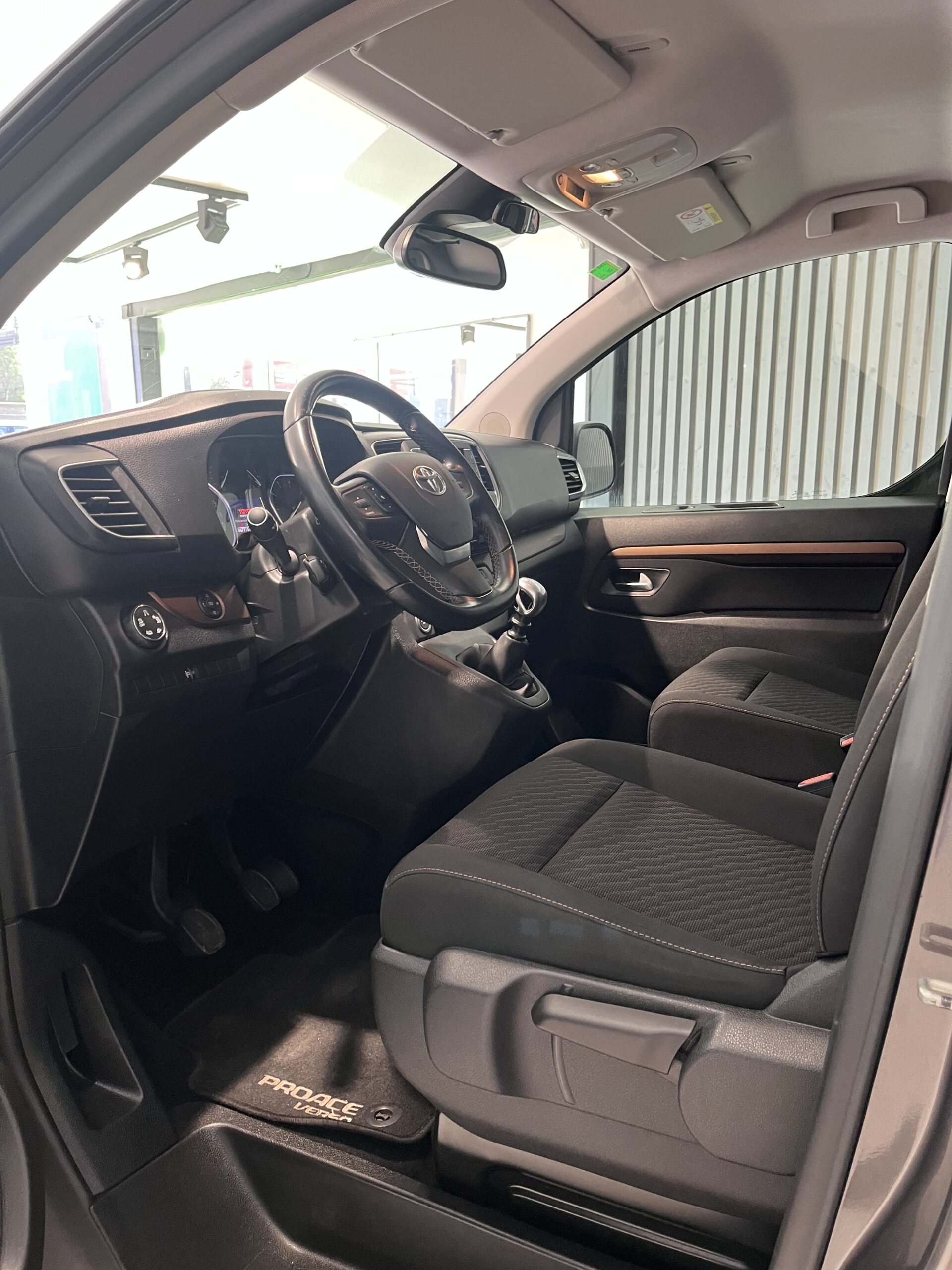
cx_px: 476
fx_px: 953
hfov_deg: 53.1
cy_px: 635
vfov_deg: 67.3
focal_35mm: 26
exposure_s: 1/64
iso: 125
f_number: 1.6
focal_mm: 5.1
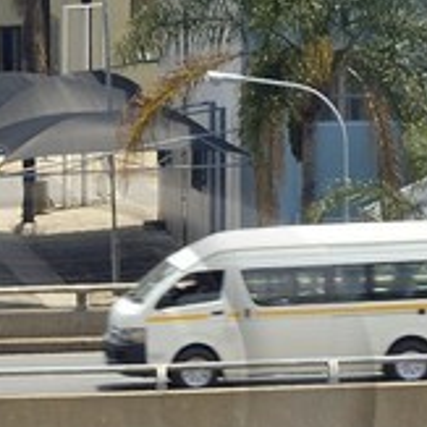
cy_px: 618
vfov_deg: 1.8
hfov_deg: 1.8
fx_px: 13467
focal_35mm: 965
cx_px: -254
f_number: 14
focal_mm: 116
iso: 200
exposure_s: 1/250
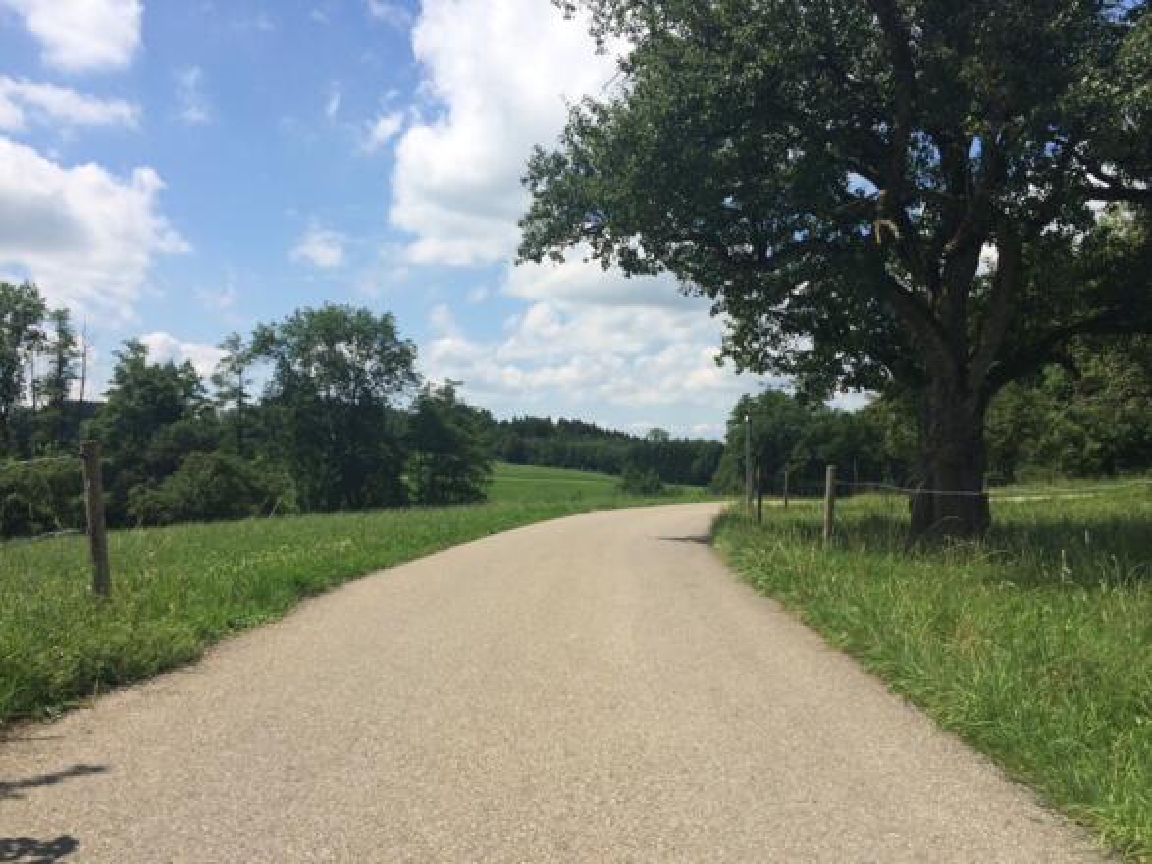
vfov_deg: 48.2
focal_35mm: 29
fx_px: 965
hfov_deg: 61.7
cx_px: 576
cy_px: 432
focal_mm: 4.15
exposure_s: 1/2933
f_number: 2.2
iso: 32
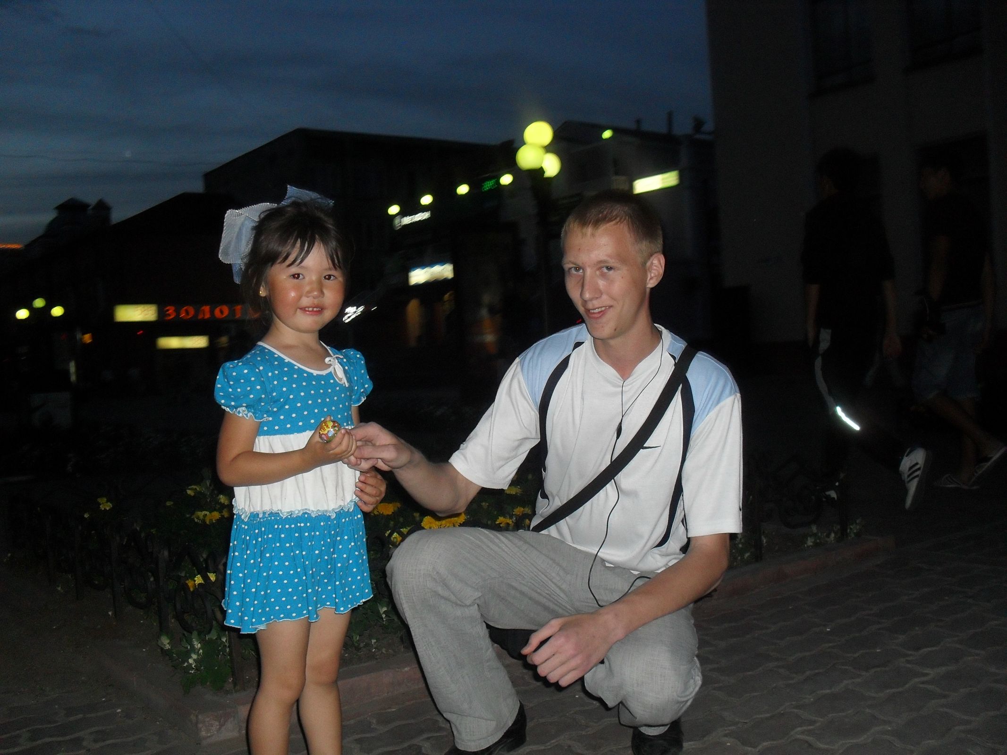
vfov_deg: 40.7
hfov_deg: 52.6
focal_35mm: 35
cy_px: 378
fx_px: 1018
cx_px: 504
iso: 200
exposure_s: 1/45
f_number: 3.2
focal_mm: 6.3
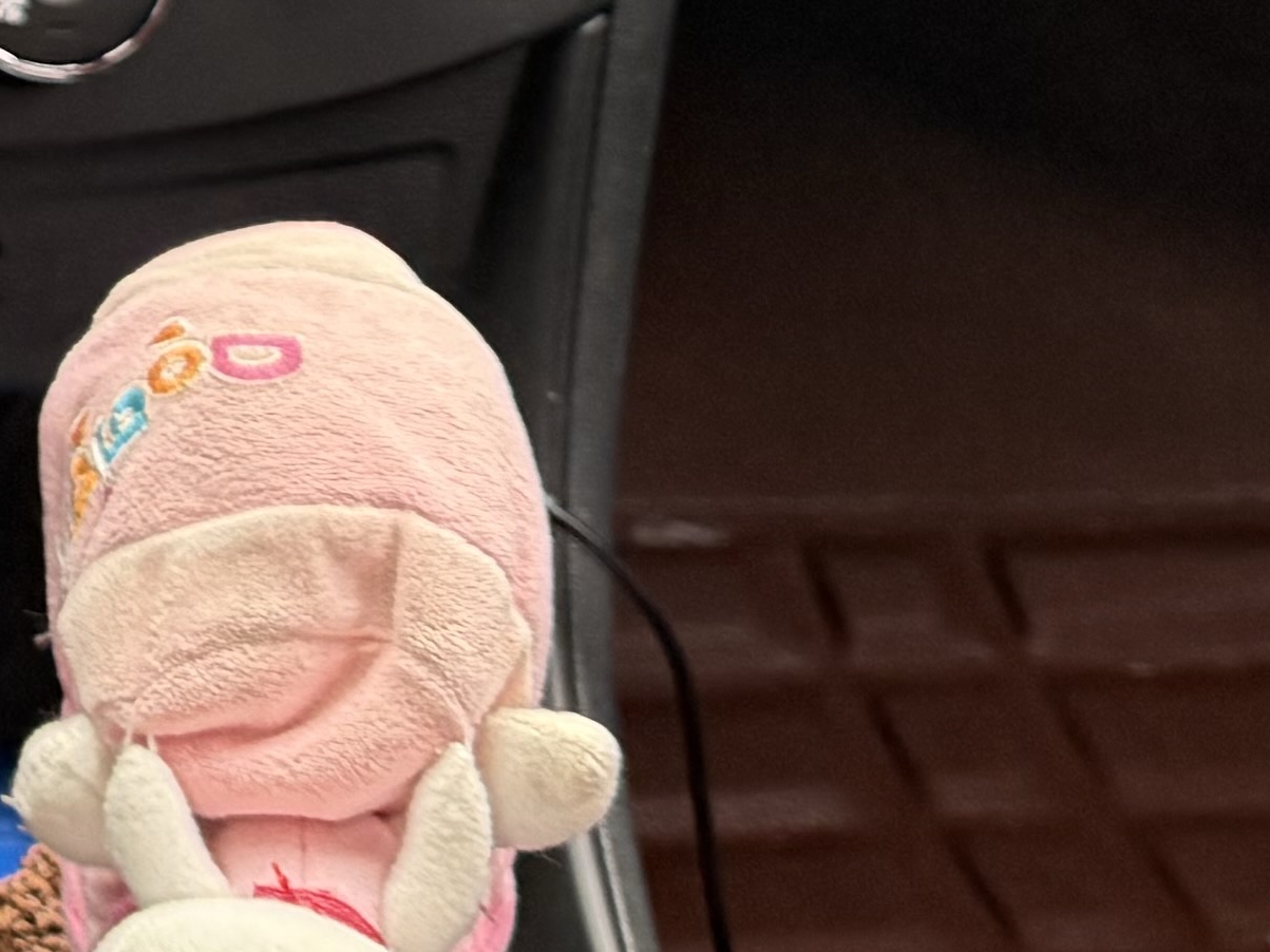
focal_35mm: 114
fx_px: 4182
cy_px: -652
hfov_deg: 14.1
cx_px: -1378
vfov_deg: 12.1
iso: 200
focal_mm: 6.76
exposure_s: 1/66
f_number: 1.78
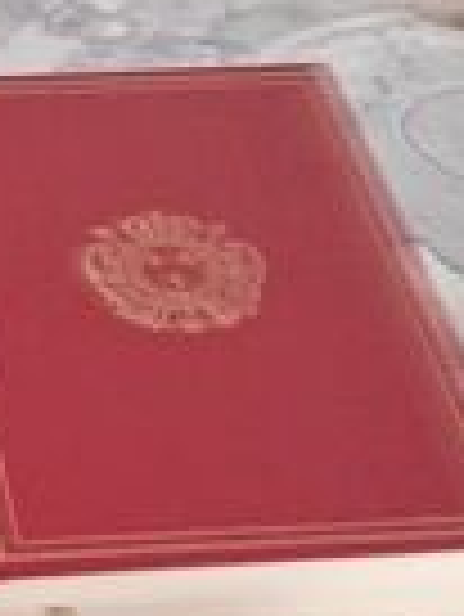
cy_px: 895
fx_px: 2248
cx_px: -496
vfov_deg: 14.7
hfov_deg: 10.7
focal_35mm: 126
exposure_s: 1/50
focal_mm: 4
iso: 400
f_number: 1.8
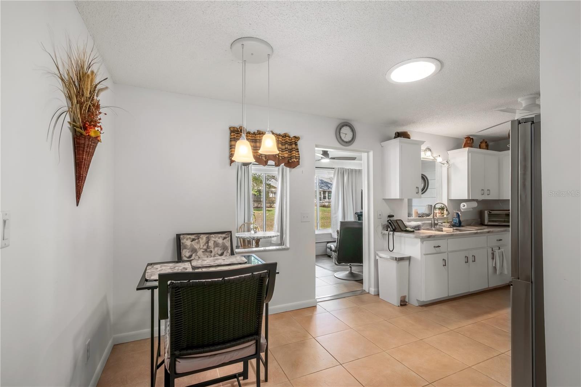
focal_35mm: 15
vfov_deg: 77.3
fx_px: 242
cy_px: 194
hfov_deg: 100.4
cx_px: 290
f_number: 9
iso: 250
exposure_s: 1/2.5
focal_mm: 10
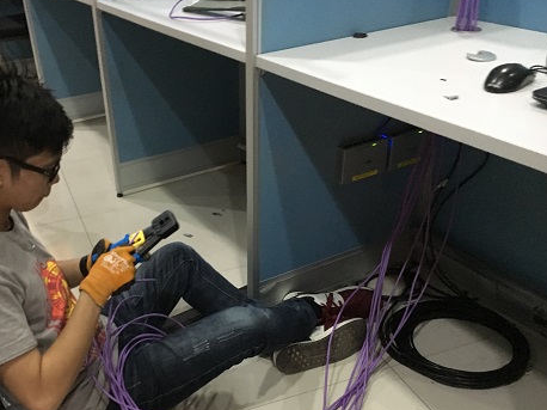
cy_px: 252
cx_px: 205
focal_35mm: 38
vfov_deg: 37.5
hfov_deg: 48.5
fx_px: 600
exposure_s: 1/15
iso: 320
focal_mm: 4.15
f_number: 2.2
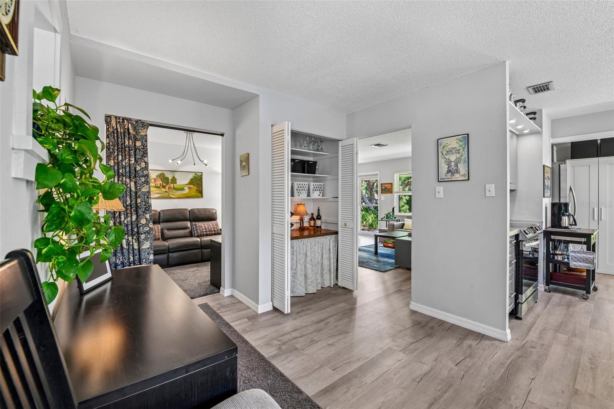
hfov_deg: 100.4
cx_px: 307
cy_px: 204
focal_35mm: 15
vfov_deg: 77.3
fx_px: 256
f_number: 8
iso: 400
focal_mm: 15
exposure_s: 1/5
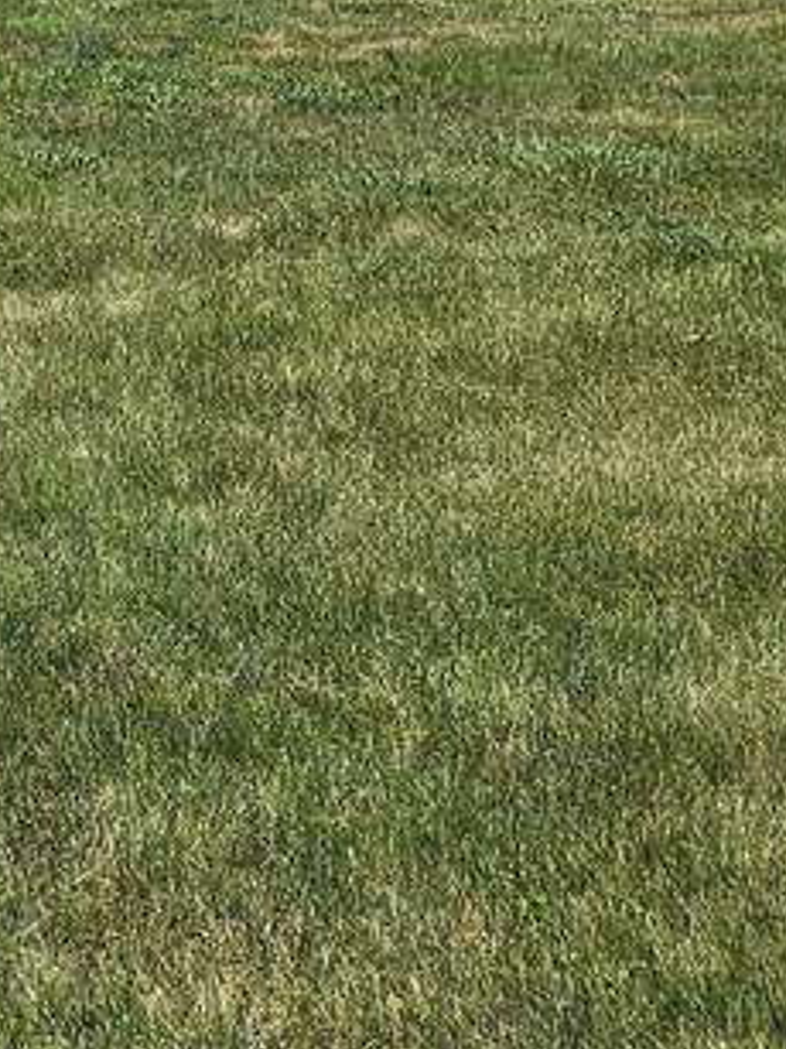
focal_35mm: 72
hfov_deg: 18.1
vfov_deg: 22.7
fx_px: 2181
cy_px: -475
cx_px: -407
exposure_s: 1/2621
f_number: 1.8
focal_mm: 5.4
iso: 25
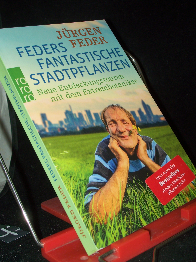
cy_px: 131
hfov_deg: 27.0
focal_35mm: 54
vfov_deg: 35.5
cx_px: 97
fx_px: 408
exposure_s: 1/80
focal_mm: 8.7
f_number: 3.2
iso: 80
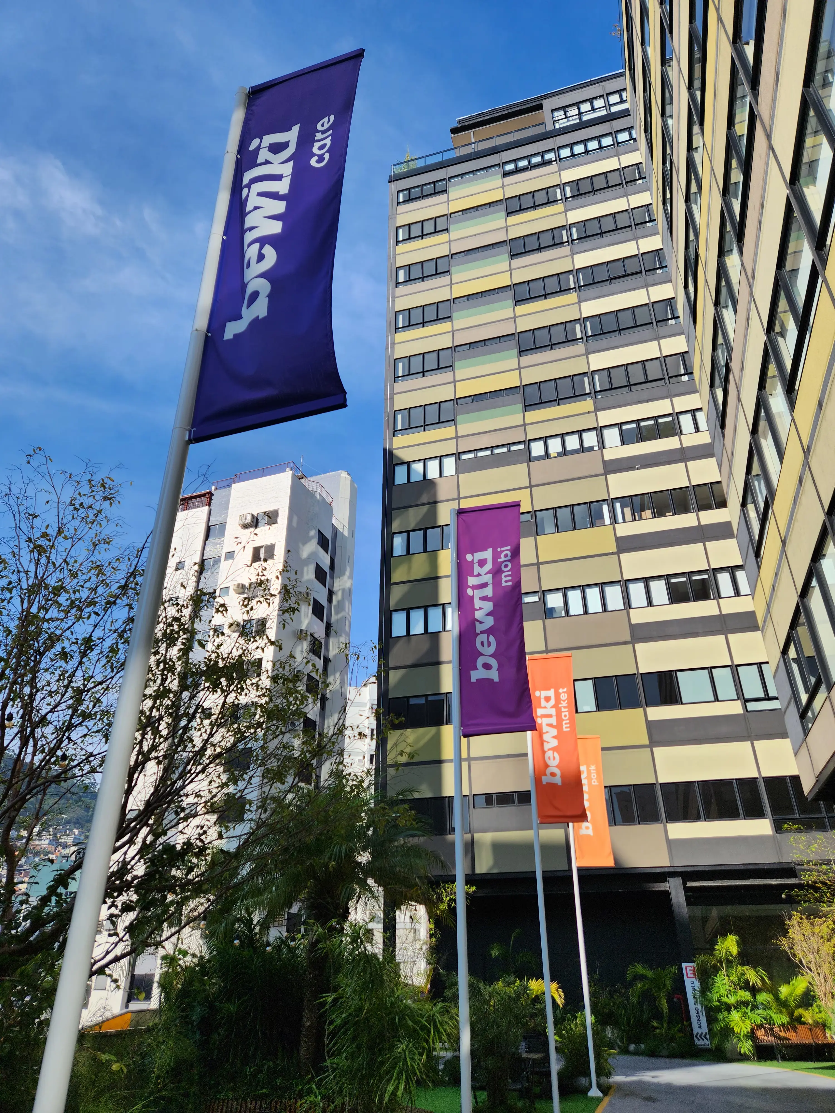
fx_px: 740
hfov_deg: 58.9
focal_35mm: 23
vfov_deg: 73.9
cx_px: 418
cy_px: 556
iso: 20
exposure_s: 1/1645
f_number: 1.8
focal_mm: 5.4
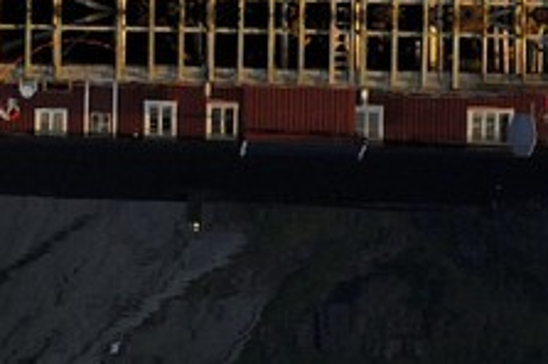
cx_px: -1027
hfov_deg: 6.3
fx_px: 4575
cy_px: -96
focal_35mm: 301
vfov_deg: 4.5
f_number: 6.7
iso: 100
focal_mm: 28
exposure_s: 1/160
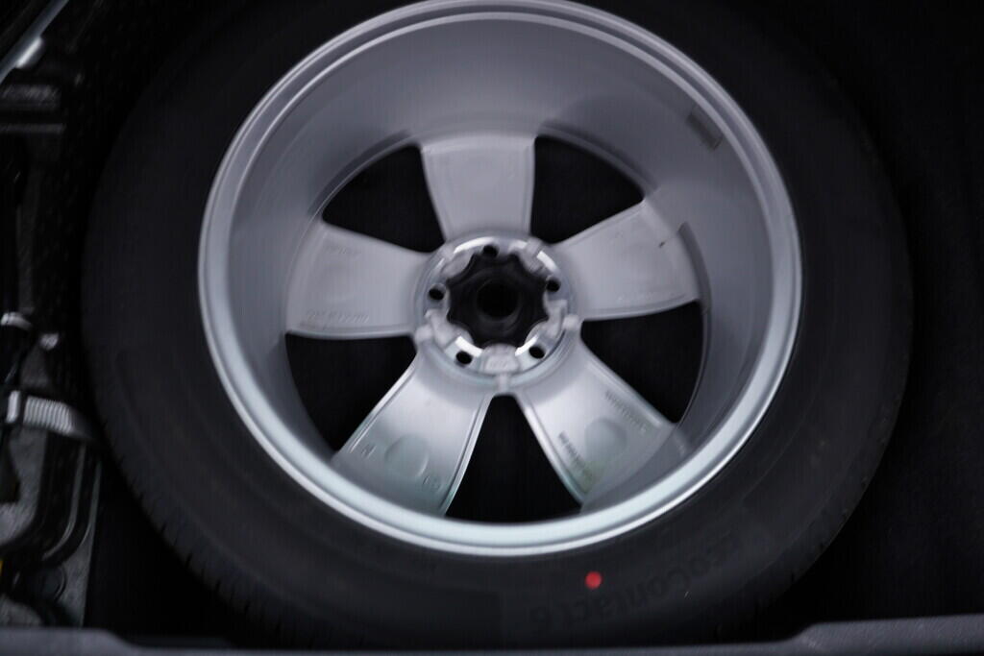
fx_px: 984
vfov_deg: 36.9
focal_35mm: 36
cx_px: 492
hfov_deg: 53.1
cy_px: 328
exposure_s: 1/40
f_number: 2.8
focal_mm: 24
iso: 200
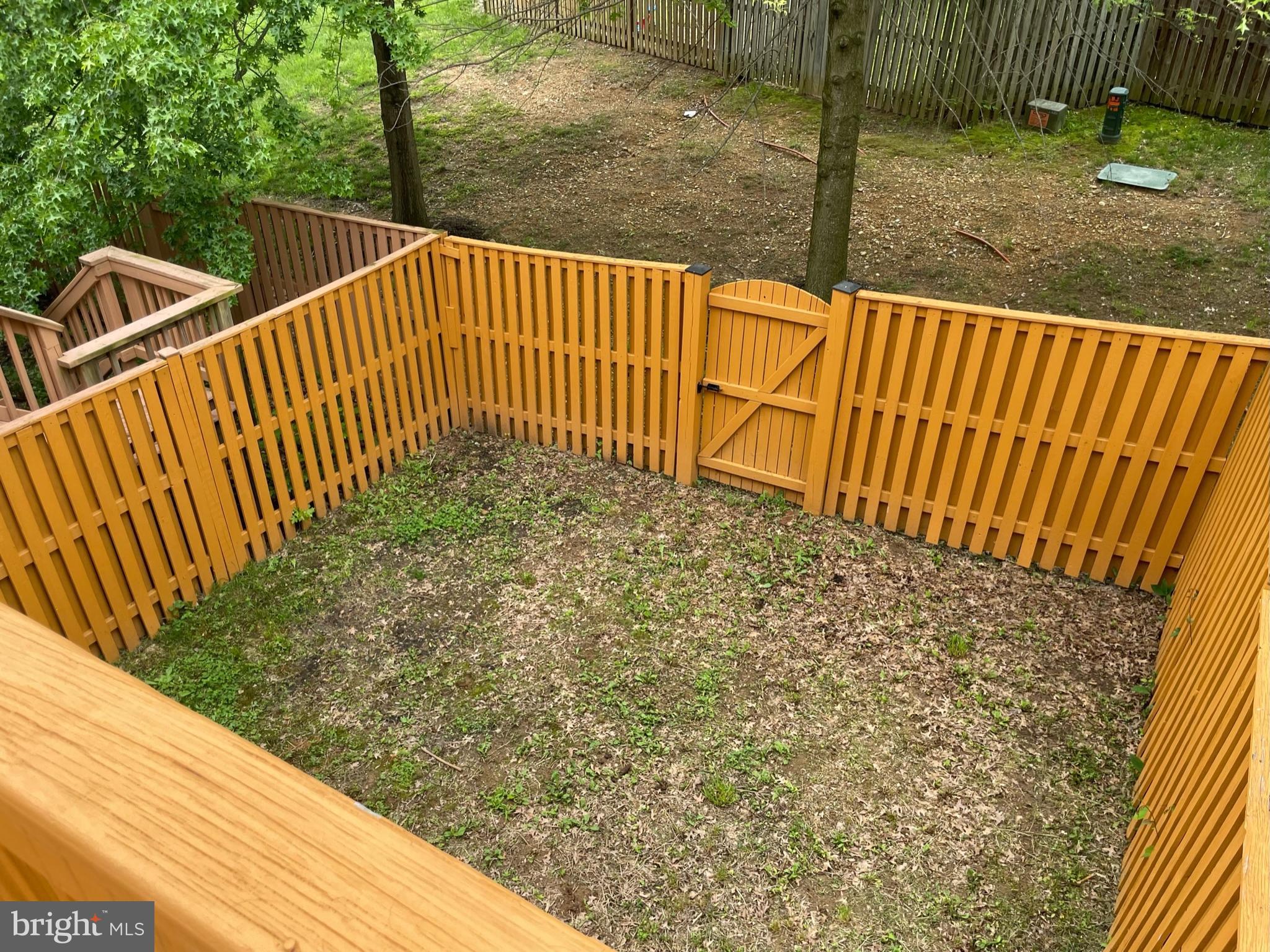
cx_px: 635
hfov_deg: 67.3
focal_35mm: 26
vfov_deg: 53.0
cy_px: 476
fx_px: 954
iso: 32
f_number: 1.6
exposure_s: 1/276
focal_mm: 4.2
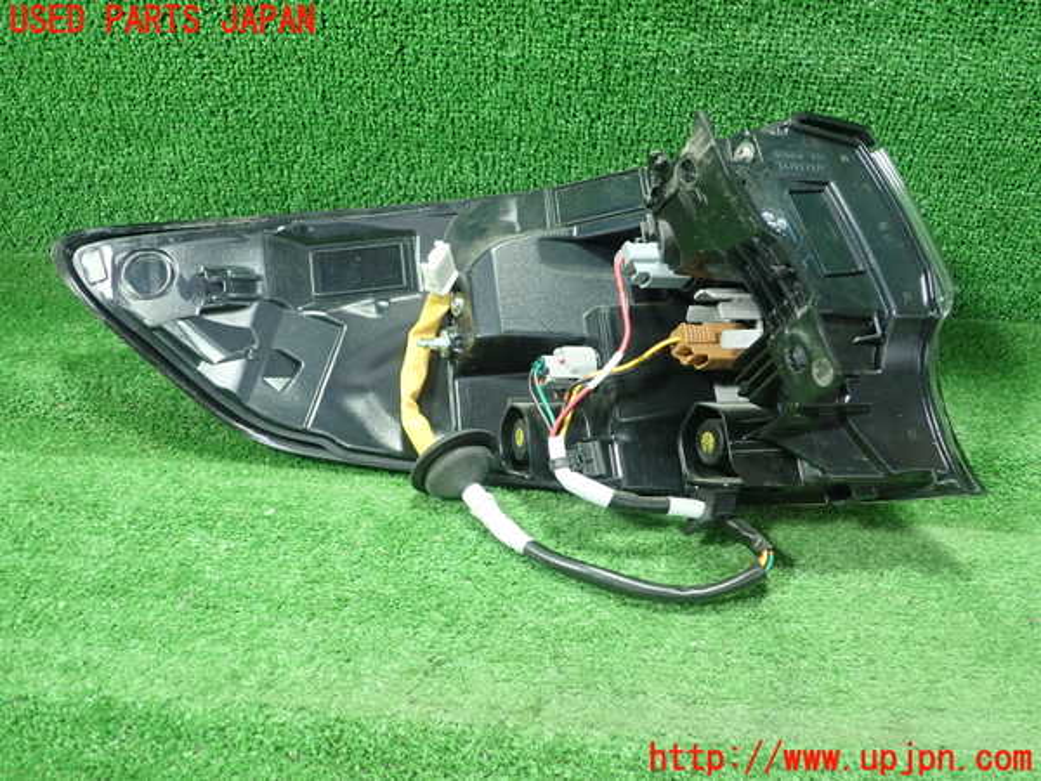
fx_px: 902
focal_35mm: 30
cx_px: 520
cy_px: 390
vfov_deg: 46.8
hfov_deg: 60.0
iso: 800
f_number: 2.3
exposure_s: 1/125
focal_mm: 5.5
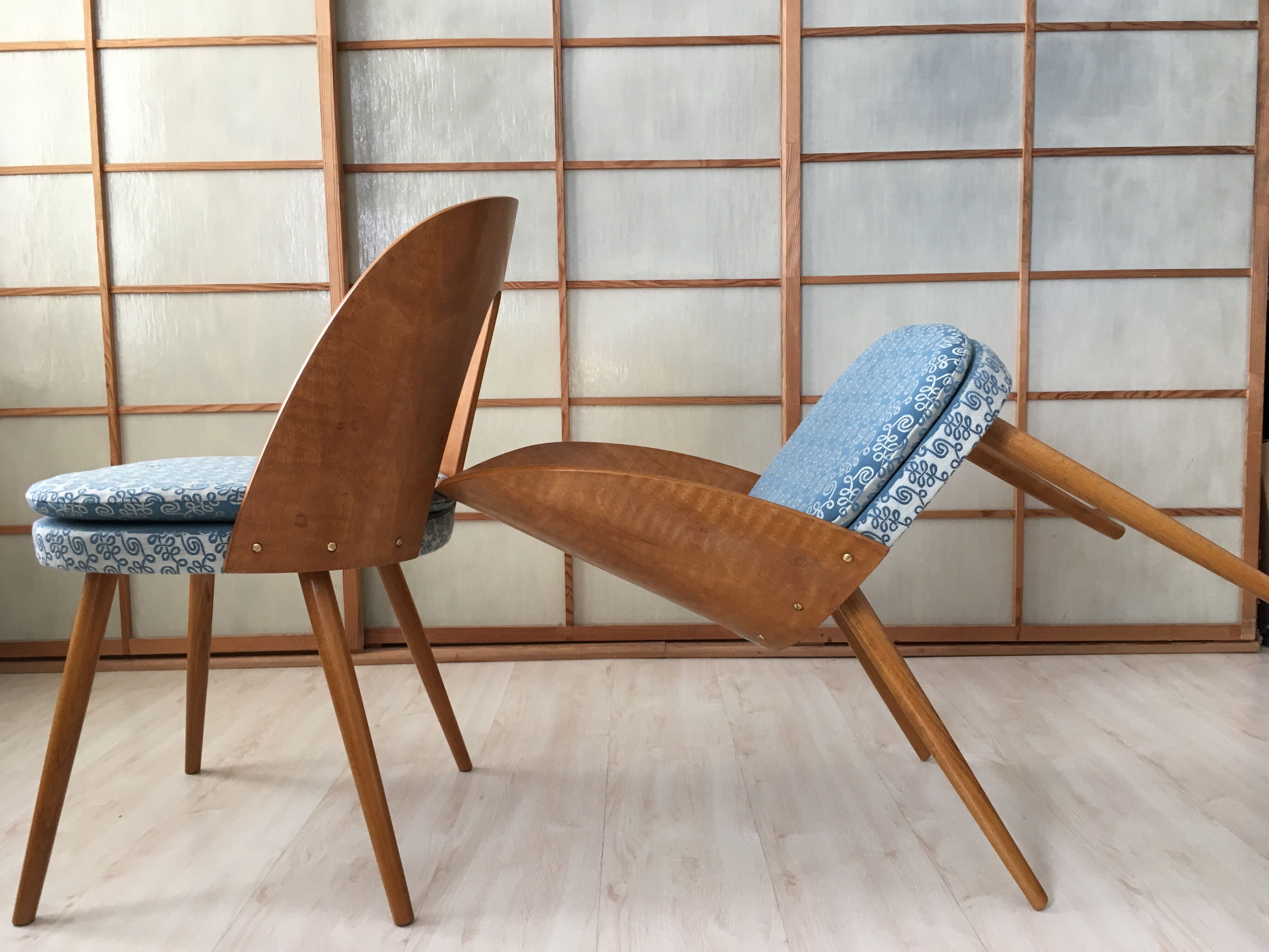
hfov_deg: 61.7
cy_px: 476
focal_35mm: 29
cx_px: 634
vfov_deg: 48.2
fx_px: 1063
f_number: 2.2
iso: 50
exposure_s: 1/33
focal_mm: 4.15
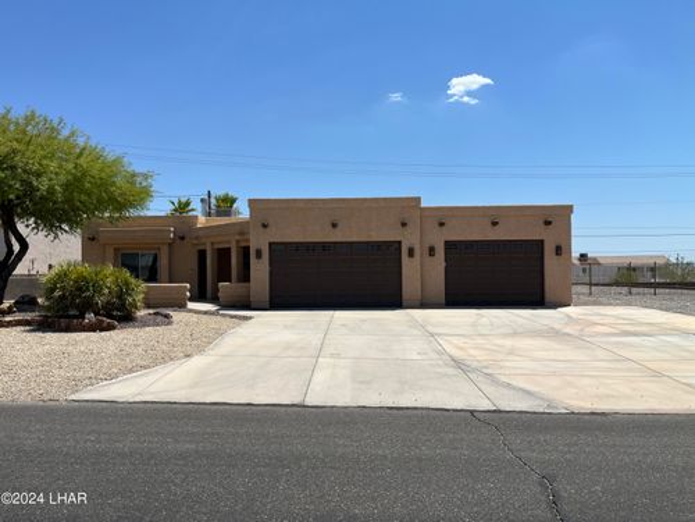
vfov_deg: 53.1
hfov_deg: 67.3
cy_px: 261
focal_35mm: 26
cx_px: 348
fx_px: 522
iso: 50
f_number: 1.6
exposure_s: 1/6494
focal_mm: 5.1
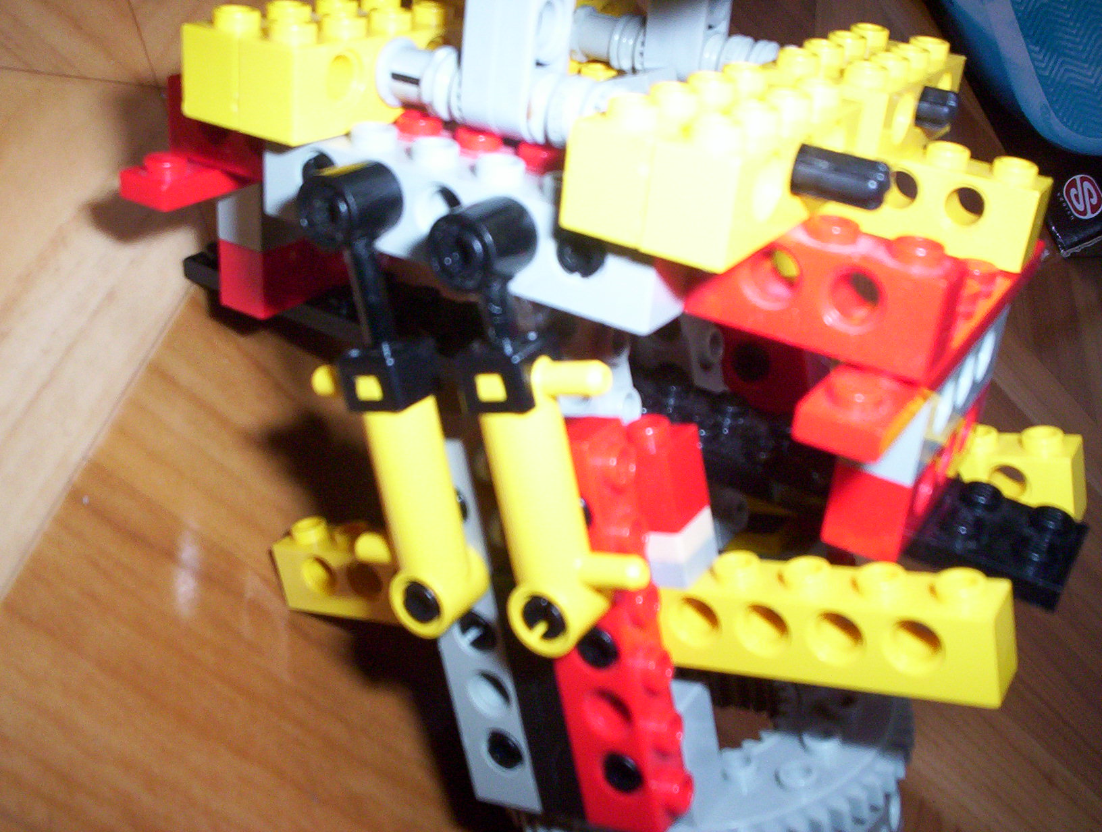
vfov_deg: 37.9
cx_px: 551
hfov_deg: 48.9
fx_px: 1213
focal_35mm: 38
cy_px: 416
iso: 140
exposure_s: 1/60
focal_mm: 4.99
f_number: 4.5
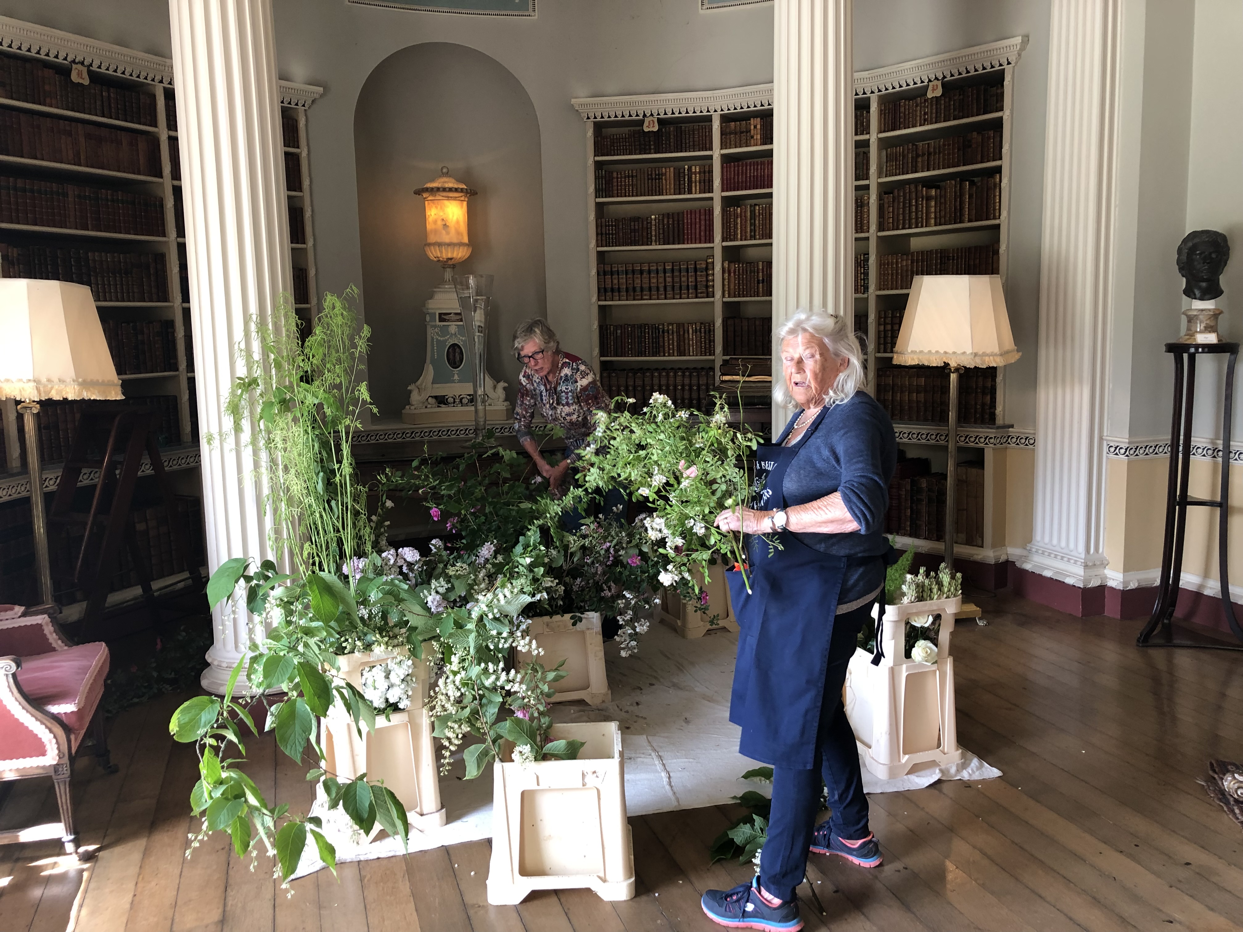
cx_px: 622
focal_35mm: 28
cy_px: 466
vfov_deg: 49.7
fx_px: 1005
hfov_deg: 63.4
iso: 100
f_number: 1.8
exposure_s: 1/60
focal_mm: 3.99
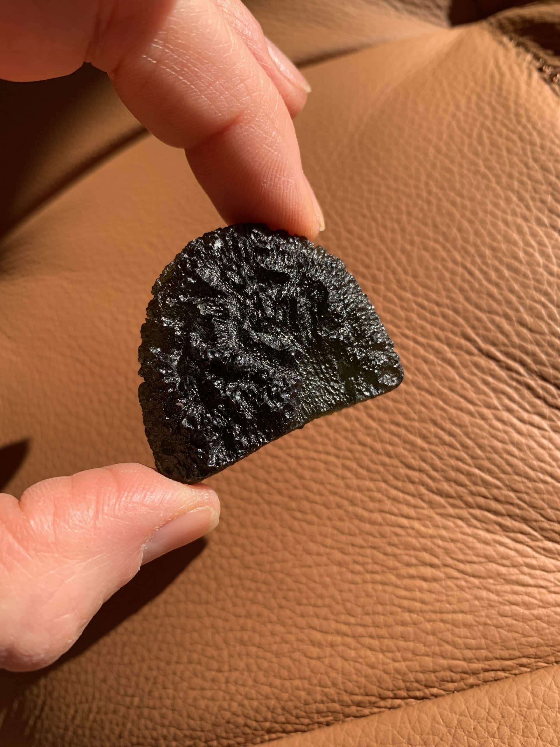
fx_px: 561
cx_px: 280
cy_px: 374
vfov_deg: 67.3
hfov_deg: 53.1
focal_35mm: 26
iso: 25
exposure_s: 1/616
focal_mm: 4.25
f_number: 1.8
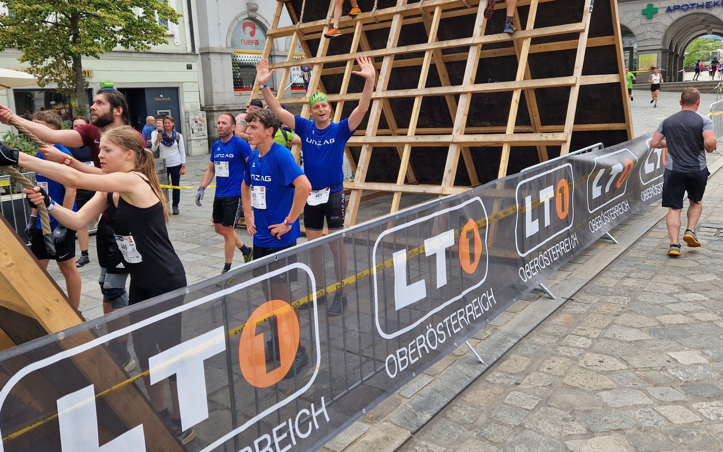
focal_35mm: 30
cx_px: 313
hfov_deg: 62.6
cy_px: 181
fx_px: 591
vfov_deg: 41.6
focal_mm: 5.4
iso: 50
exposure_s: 1/461
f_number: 1.8
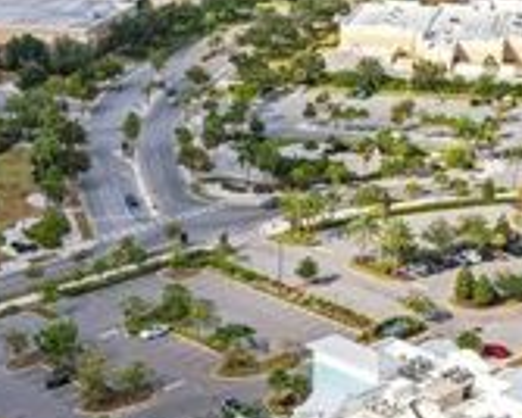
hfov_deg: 21.9
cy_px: 301
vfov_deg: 17.6
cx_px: 208
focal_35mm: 87
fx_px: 1346
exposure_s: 1/2500
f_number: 2.8
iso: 140
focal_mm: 8.4
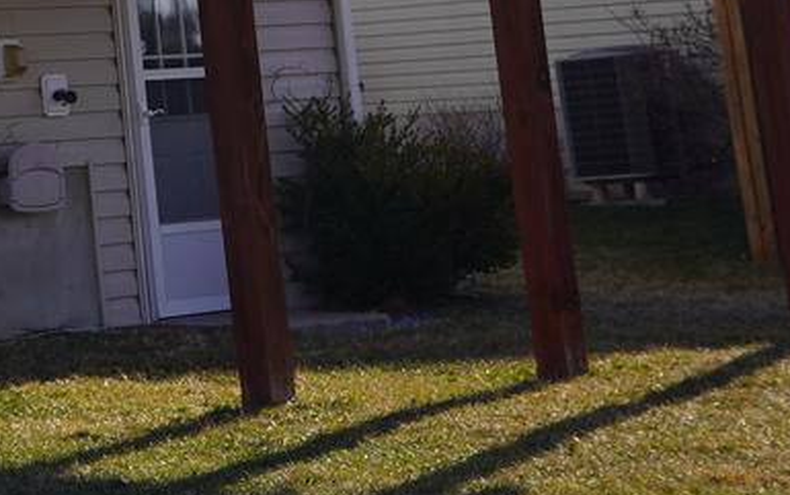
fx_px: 3142
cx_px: -1028
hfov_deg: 11.9
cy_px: -523
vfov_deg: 8.5
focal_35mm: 146
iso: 100
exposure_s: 1/500
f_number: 5
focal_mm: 26.9
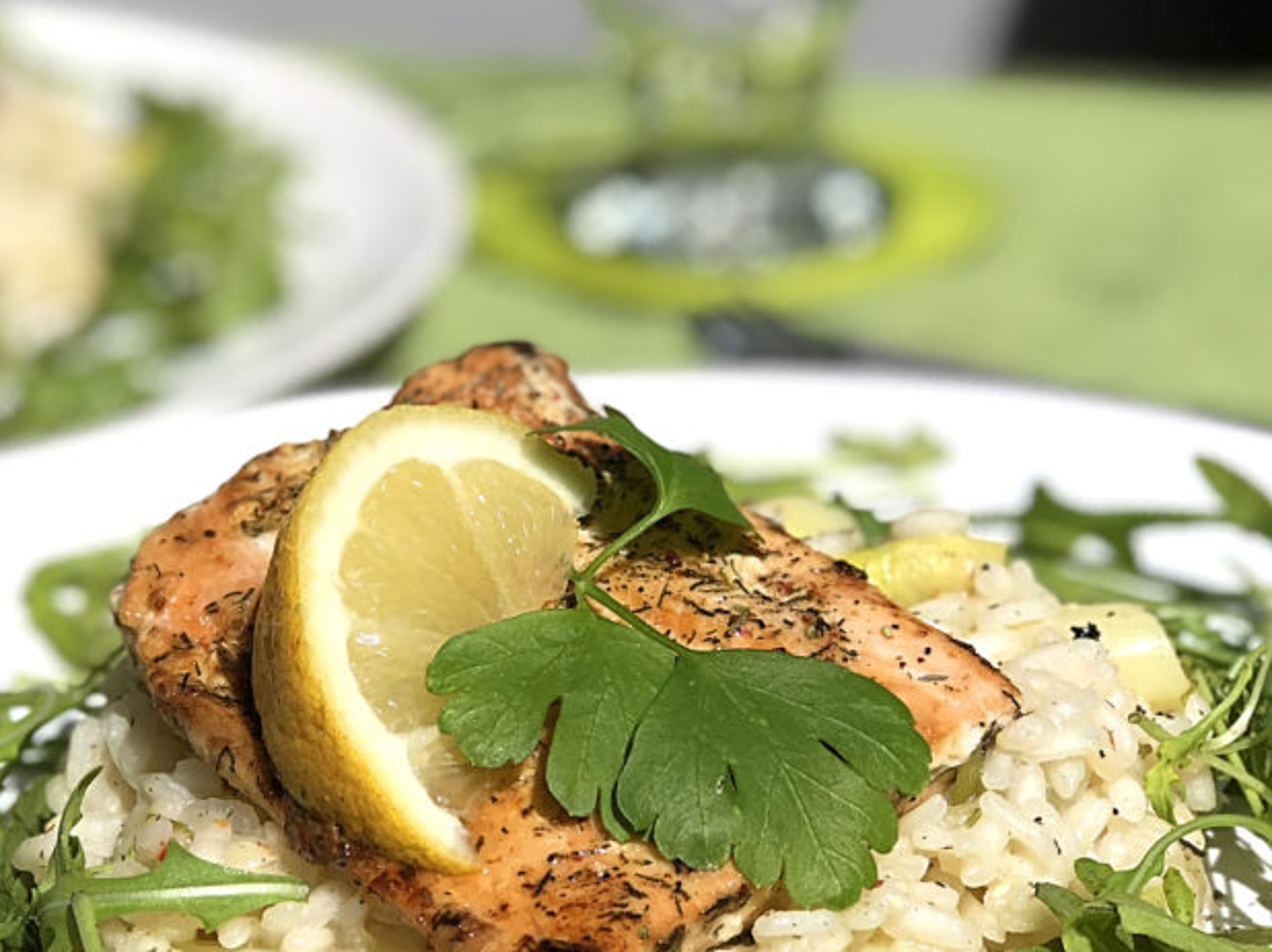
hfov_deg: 18.2
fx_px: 3967
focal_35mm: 108
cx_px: 395
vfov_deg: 13.7
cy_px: 576
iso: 20
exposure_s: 1/1621
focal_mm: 6.6
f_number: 2.8
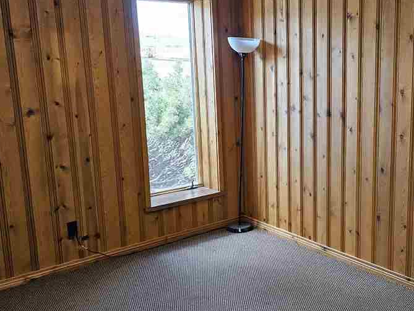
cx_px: 327
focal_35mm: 44
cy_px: 157
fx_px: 526
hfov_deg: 41.2
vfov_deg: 32.9
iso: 400
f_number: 1.8
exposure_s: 1/170
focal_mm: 5.4
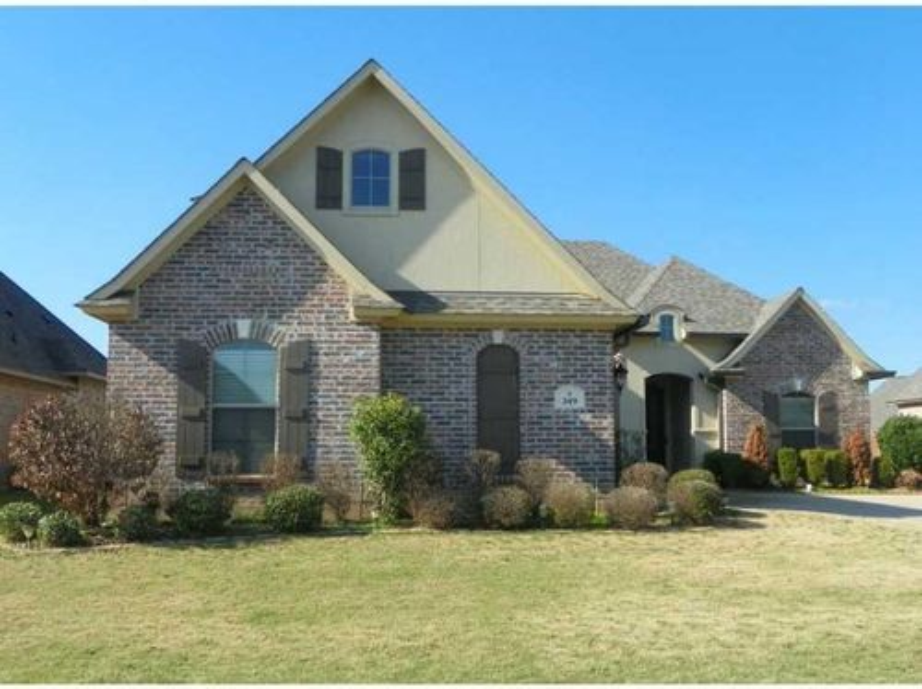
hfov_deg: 60.0
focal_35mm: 30
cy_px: 344
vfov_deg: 46.7
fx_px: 798
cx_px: 461
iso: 64
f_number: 4.5
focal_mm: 5.3
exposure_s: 1/400
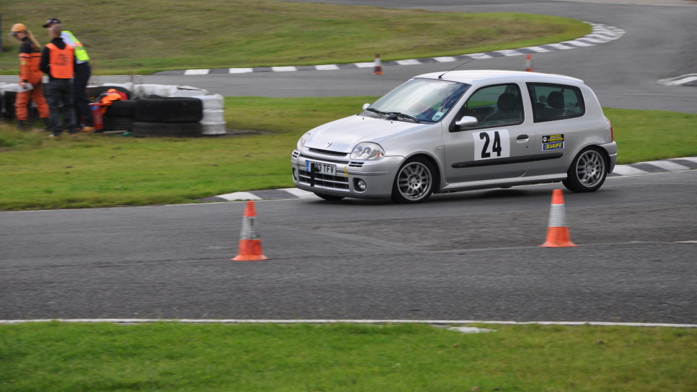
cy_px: 172
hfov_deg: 13.0
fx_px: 3059
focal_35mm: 166
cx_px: 347
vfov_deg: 7.3
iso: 200
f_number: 8
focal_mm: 105
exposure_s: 1/250
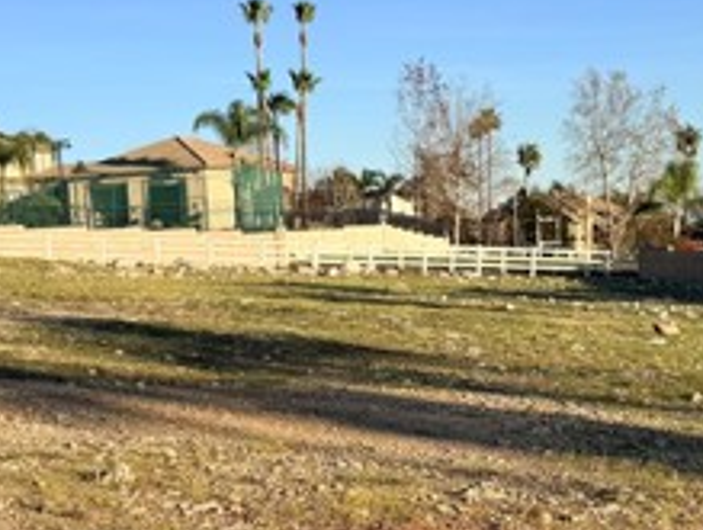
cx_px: 347
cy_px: 360
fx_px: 1424
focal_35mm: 70
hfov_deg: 27.7
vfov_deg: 21.0
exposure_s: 1/3953
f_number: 1.78
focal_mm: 6.76
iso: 80
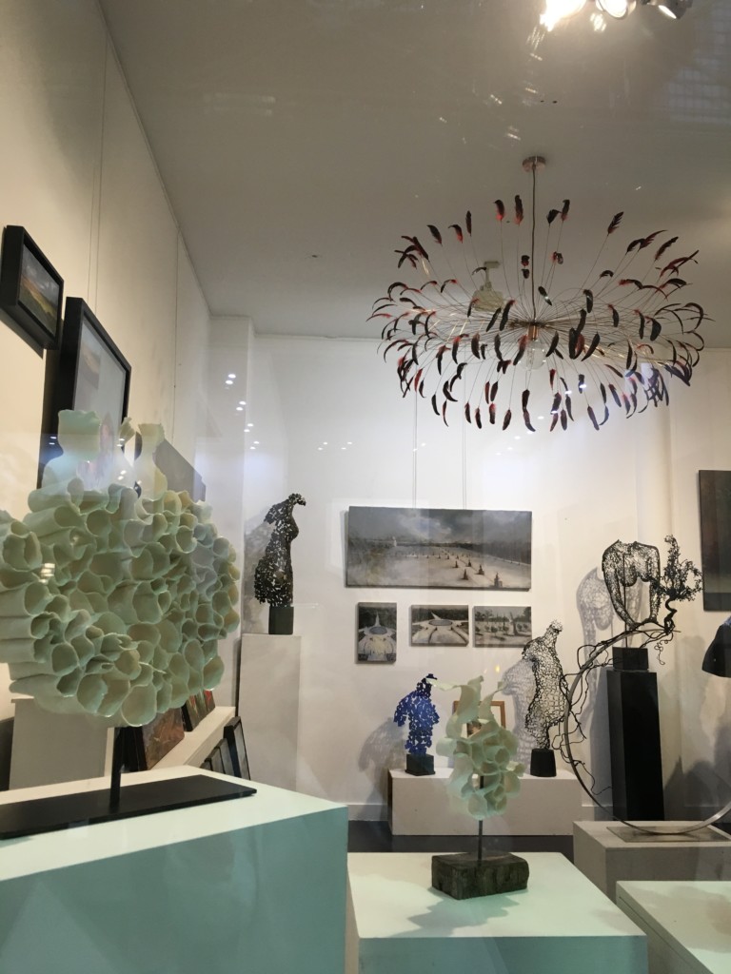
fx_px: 817
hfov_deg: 48.2
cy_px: 487
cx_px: 366
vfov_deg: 61.7
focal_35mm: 29
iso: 50
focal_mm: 4.15
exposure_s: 1/33
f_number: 2.2
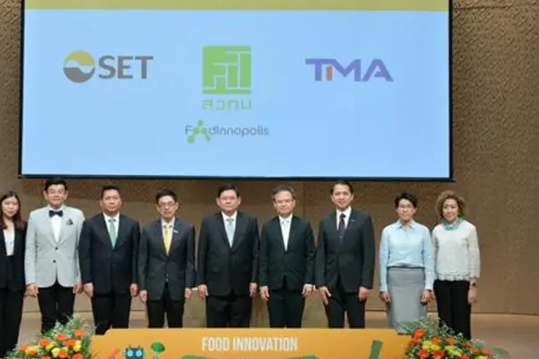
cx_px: 235
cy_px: 183
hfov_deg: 30.5
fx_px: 988
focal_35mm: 66
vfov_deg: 20.6
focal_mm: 50
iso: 1250
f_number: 4.5
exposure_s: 1/100
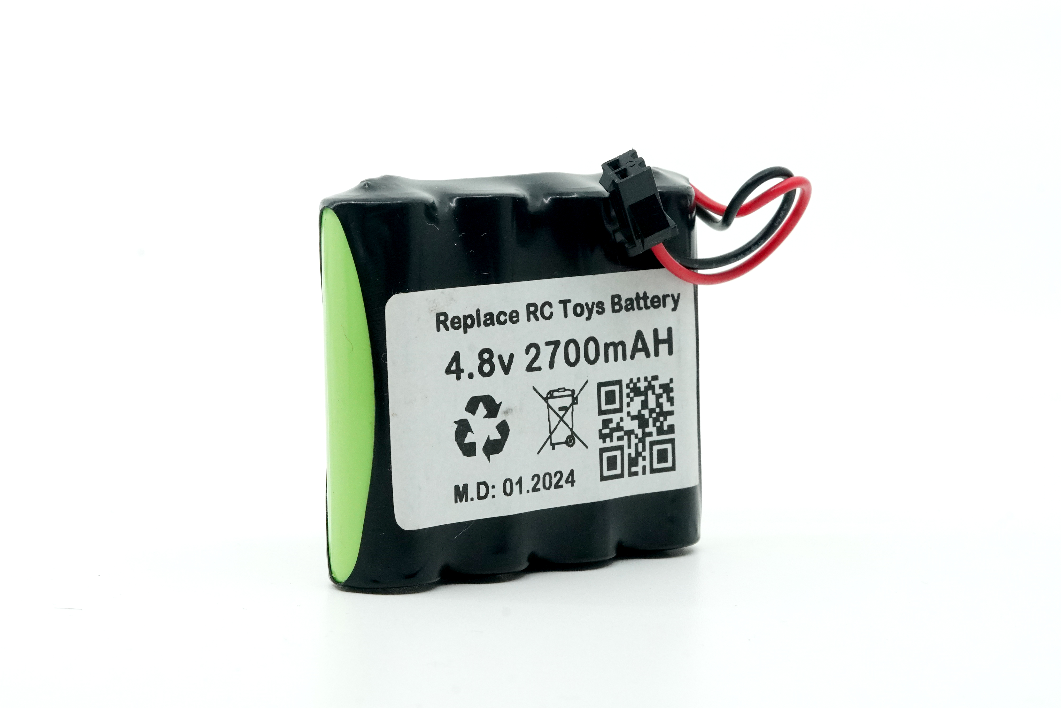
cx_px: 530
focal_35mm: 75
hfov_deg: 27.0
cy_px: 354
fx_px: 2211
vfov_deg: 18.2
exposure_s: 1/100
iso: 1600
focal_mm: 50
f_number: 14
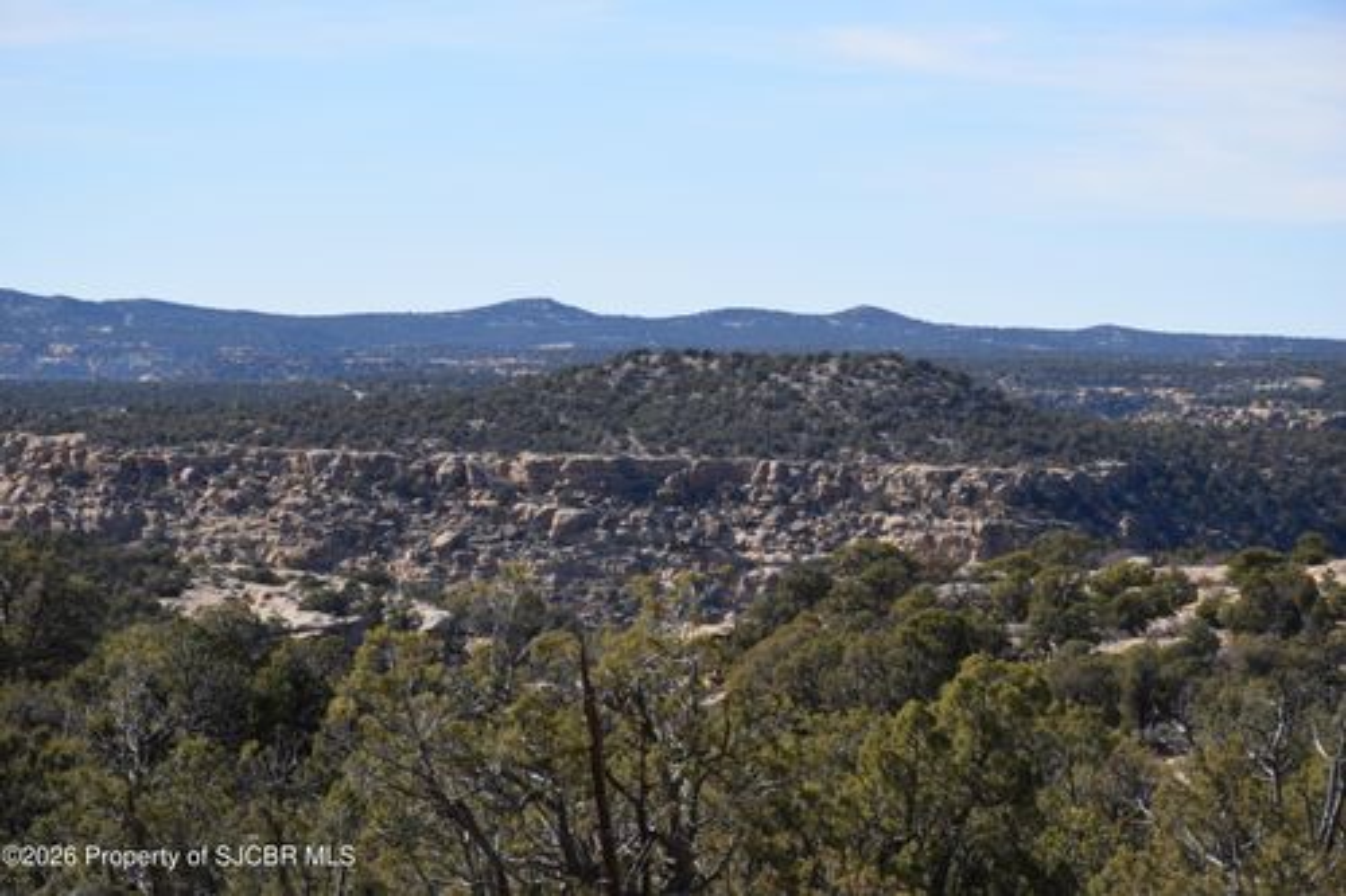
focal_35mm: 158
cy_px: 448
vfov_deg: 8.7
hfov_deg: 13.0
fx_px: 5886
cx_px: 673
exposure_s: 1/200
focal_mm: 105
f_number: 11
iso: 100
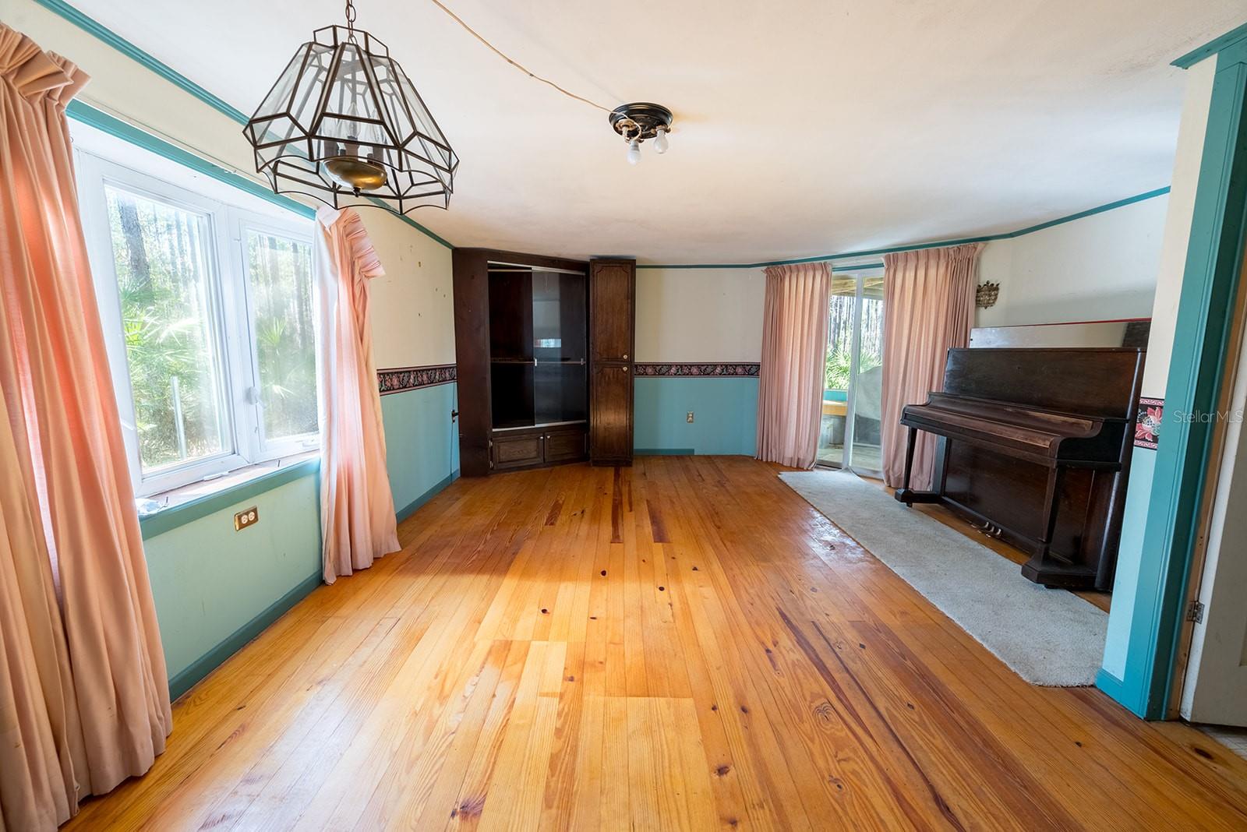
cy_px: 416
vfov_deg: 81.3
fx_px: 485
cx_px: 624
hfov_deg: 104.2
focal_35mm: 14
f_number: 9
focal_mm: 14
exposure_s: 1/100
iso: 500
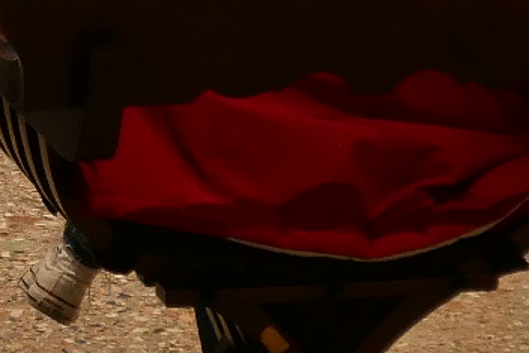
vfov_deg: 6.8
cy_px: -180
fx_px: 2911
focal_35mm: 198
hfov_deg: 10.1
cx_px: -191
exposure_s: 1/15
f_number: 2.2
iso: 800
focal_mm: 14.9
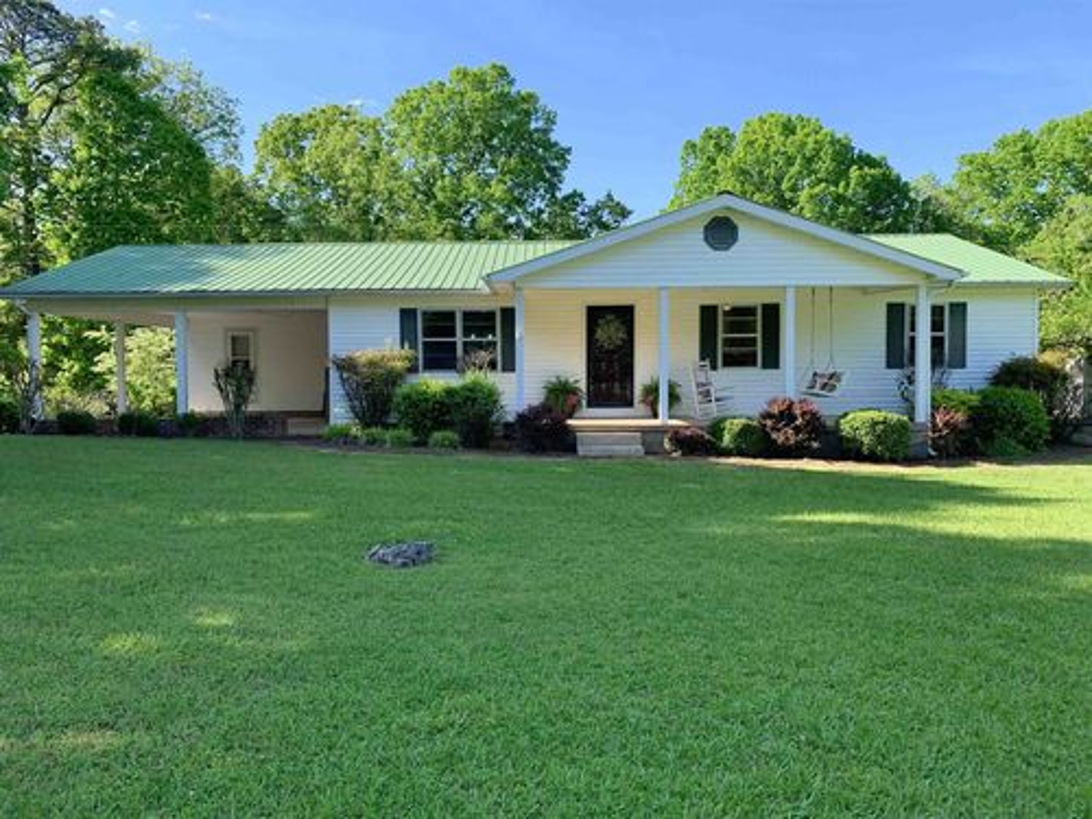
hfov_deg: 67.3
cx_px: 546
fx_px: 820
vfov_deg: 53.1
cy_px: 410
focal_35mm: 26
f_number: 1.8
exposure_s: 1/597
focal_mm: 4.25
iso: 25
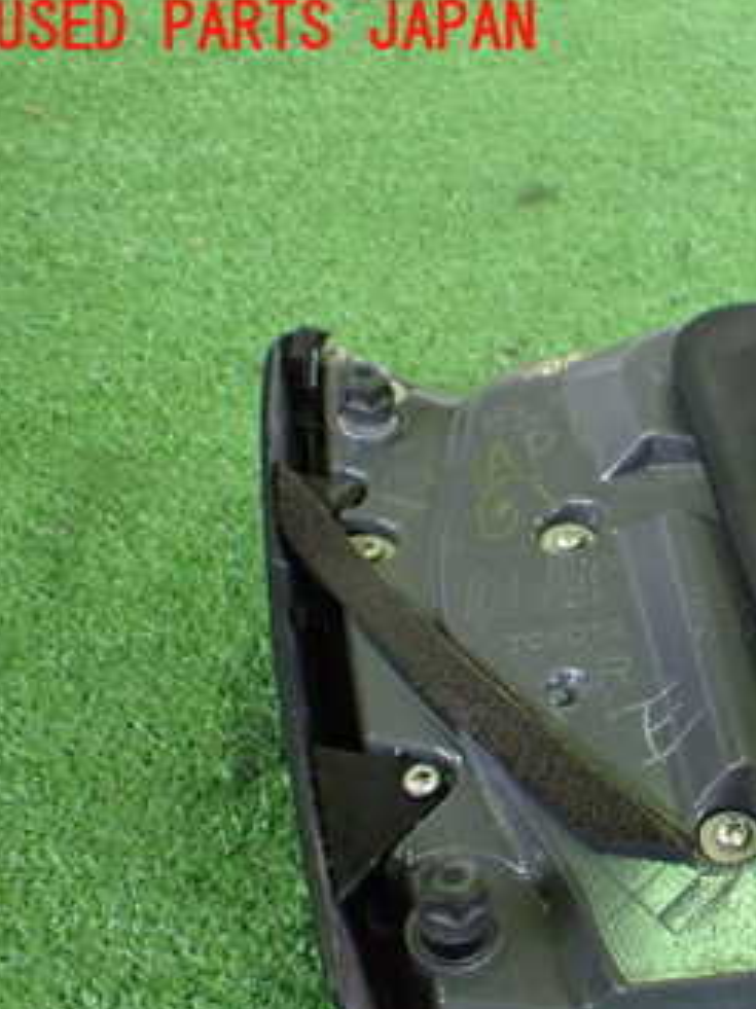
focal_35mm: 55
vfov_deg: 34.6
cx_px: 901
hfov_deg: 24.2
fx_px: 1603
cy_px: 685
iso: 800
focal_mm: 5.4
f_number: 2.3
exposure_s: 1/50
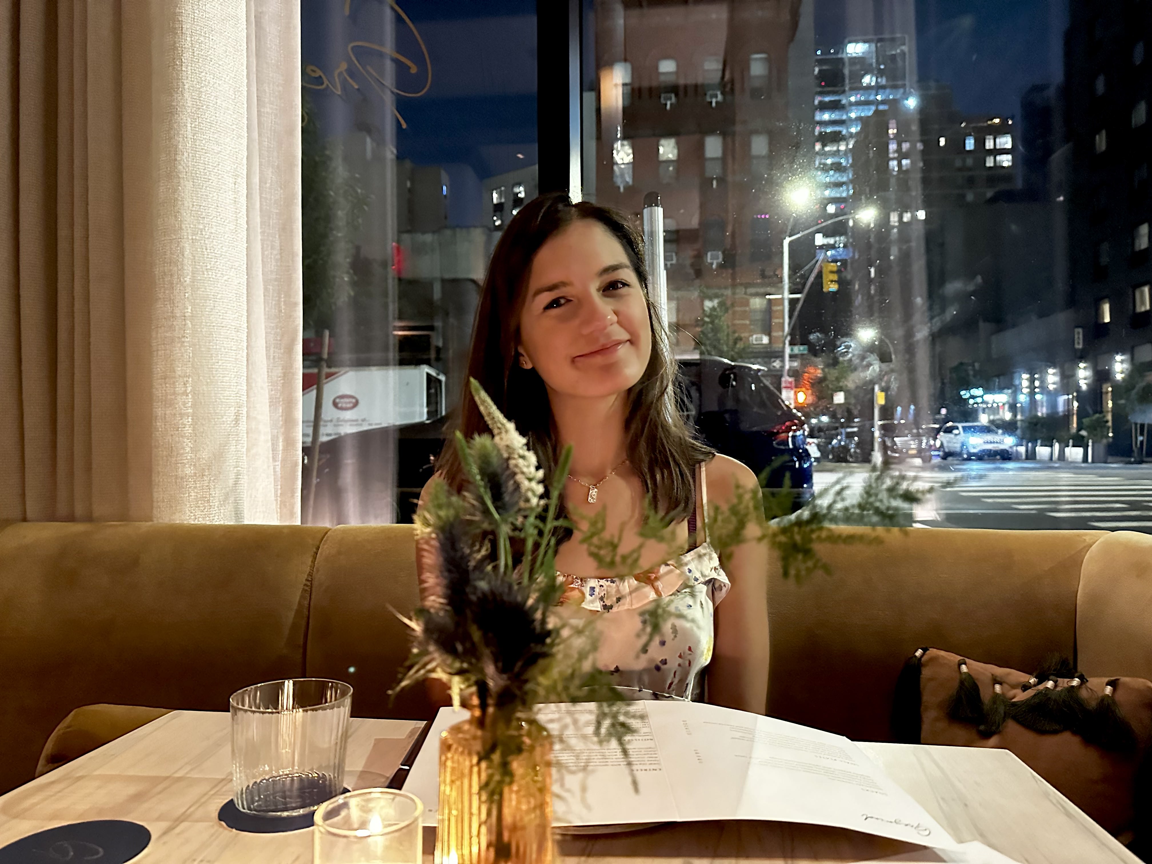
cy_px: 432
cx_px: 576
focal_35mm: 24
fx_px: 799
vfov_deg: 56.8
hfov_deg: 71.6
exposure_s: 1/30
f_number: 1.78
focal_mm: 6.86
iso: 1250
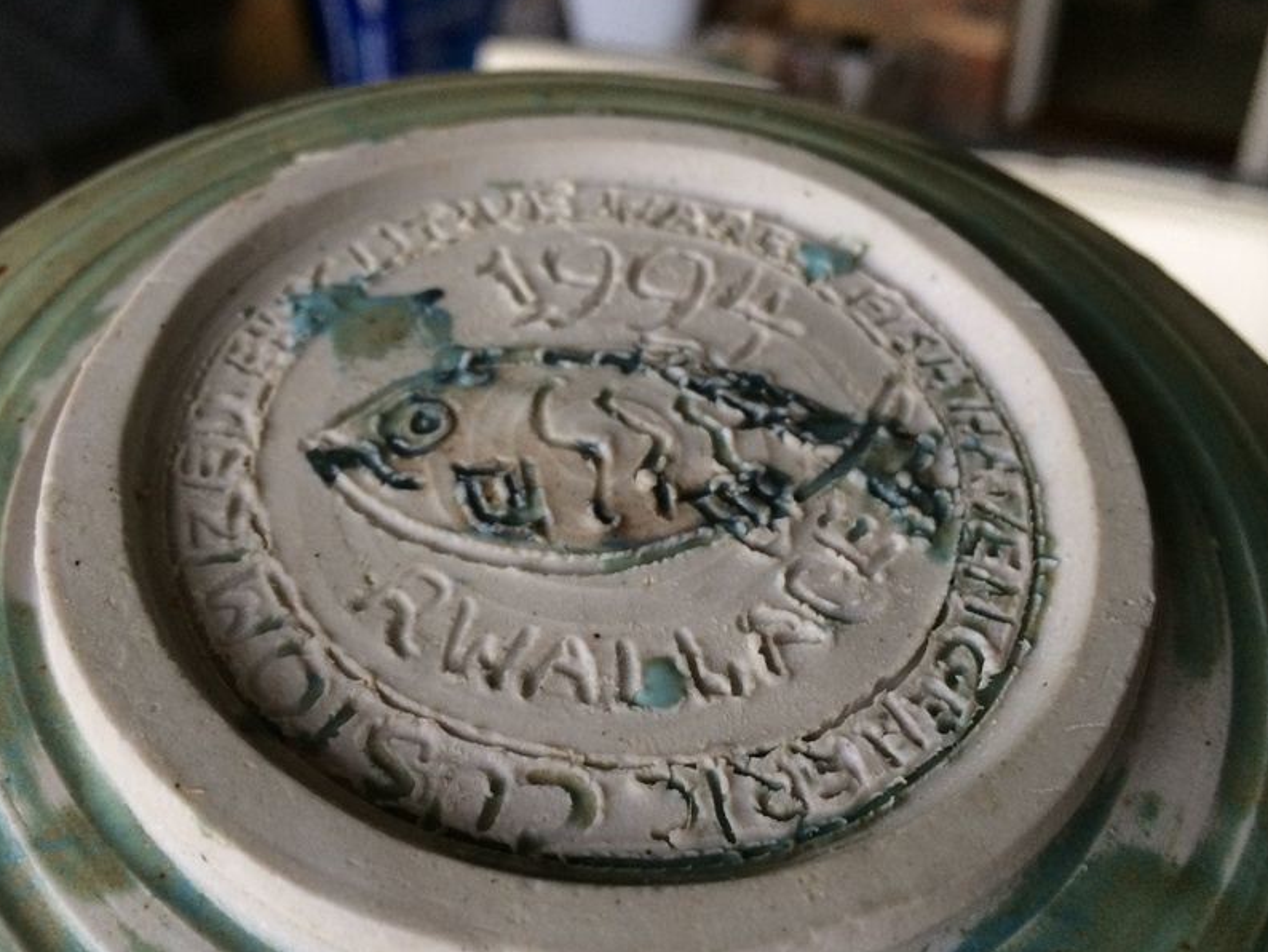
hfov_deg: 53.8
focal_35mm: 34
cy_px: 499
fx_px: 1246
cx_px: 554
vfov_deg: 41.8
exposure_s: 1/30
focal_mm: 4.12
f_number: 2.2
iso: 64
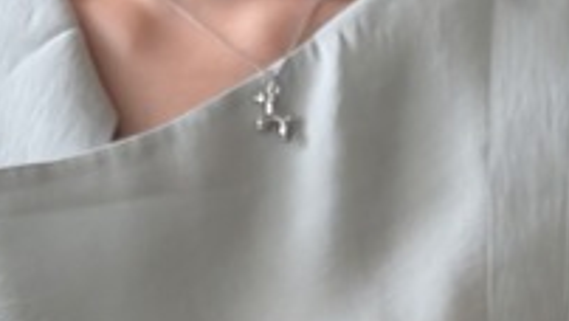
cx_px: 208
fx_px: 2114
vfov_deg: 7.1
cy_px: 1180
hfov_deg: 15.3
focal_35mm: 140
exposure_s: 1/143
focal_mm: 5.96
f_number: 1.6
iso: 40
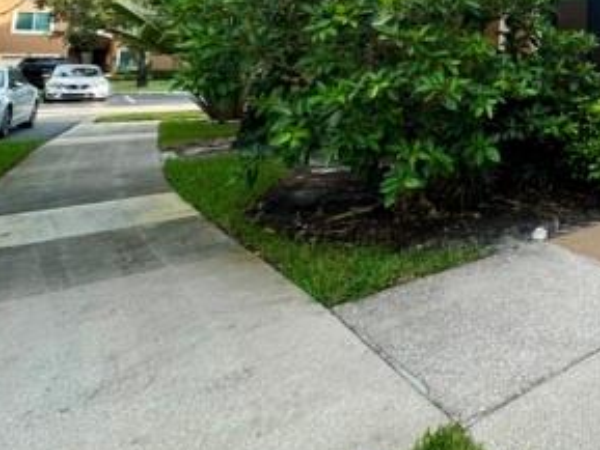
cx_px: 644
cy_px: 12
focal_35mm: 31
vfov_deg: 40.5
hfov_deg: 45.5
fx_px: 538
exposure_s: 1/185
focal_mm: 2.22
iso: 40
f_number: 2.2
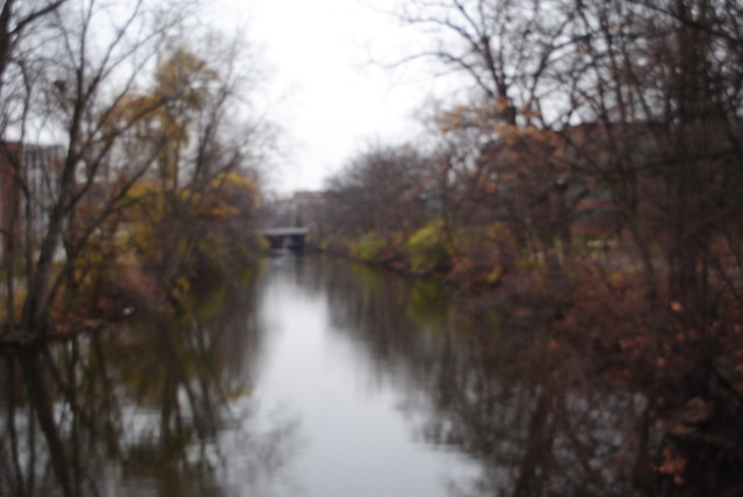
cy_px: 248
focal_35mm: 44
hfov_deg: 44.9
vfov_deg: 30.9
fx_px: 899
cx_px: 372
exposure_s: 1/50
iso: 400
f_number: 4.5
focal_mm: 29
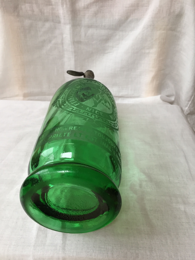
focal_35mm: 29
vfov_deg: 61.7
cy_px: 130
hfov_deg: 48.2
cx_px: 98
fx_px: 218
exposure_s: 1/30
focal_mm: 4.15
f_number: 2.2
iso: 80
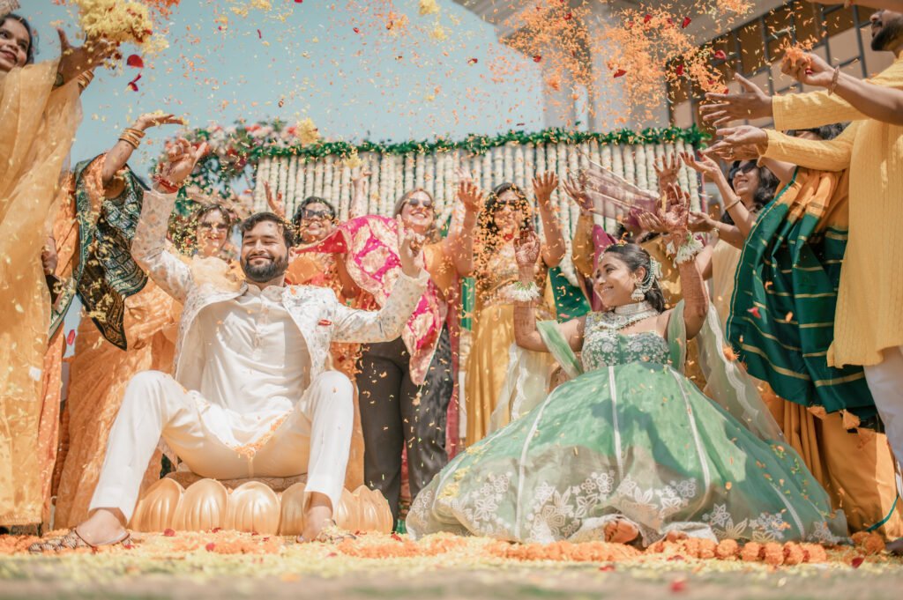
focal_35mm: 35
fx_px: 877
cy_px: 300
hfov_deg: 54.5
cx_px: 452
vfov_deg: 37.8
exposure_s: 1/5000
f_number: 1.4
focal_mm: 35
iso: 100
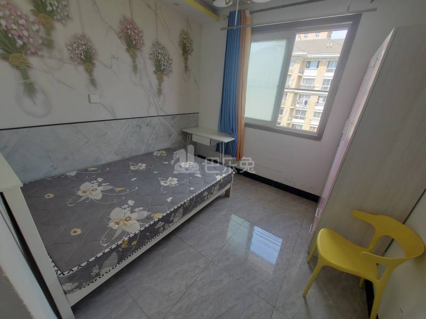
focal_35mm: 13
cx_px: 213
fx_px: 160
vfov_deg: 89.9
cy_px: 160
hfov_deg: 106.2
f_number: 2.2
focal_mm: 1.8
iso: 50
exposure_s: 1/143
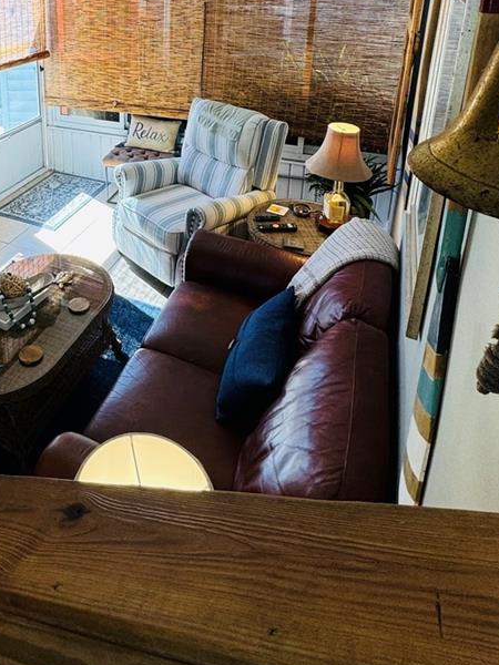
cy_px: 101
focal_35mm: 28
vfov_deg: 57.0
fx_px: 538
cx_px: 110
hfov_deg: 47.4
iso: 80
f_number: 2.2
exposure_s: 1/120
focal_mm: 2.22
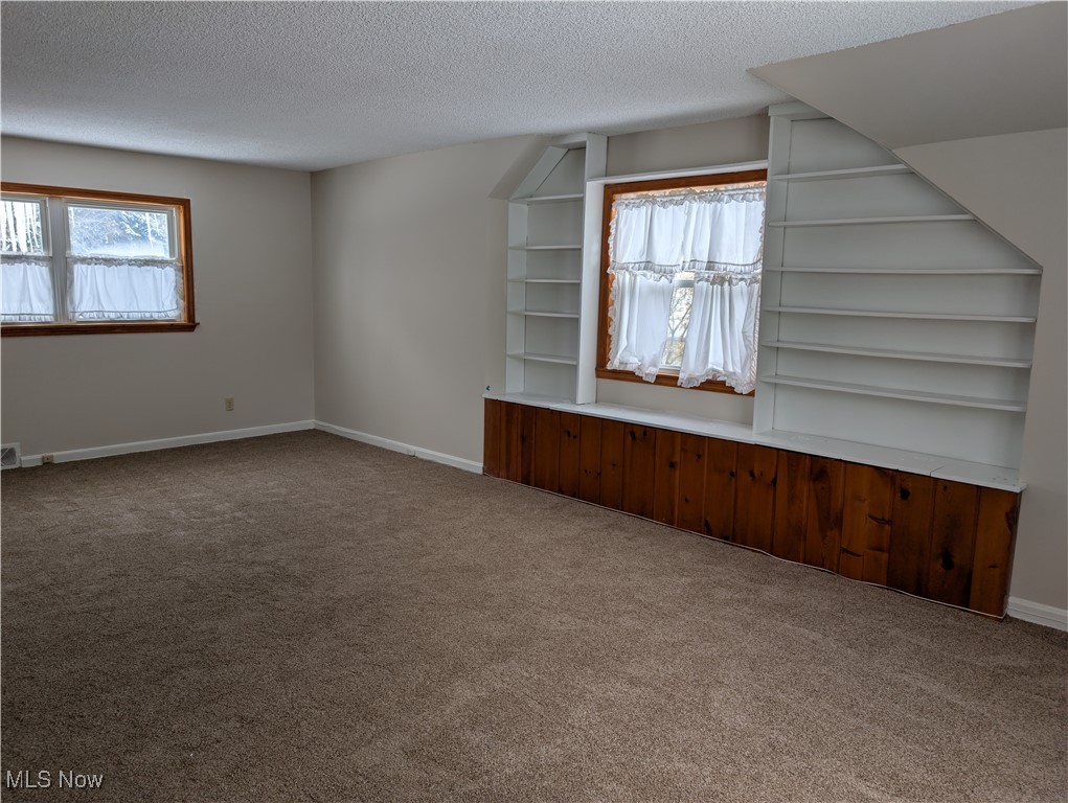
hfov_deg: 71.5
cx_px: 534
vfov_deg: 56.9
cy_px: 402
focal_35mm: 24
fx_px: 741
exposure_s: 1/162
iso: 47
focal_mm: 6.9
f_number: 1.68
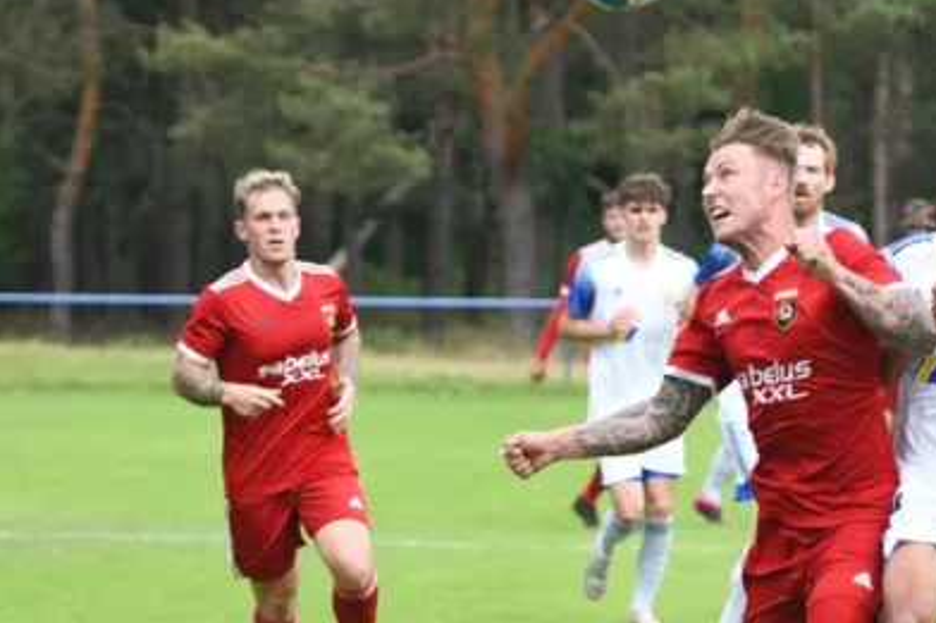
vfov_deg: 3.6
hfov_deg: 5.4
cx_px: 683
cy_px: 561
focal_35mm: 379
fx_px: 9849
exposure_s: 1/1600
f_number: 4.8
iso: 1000
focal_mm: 145
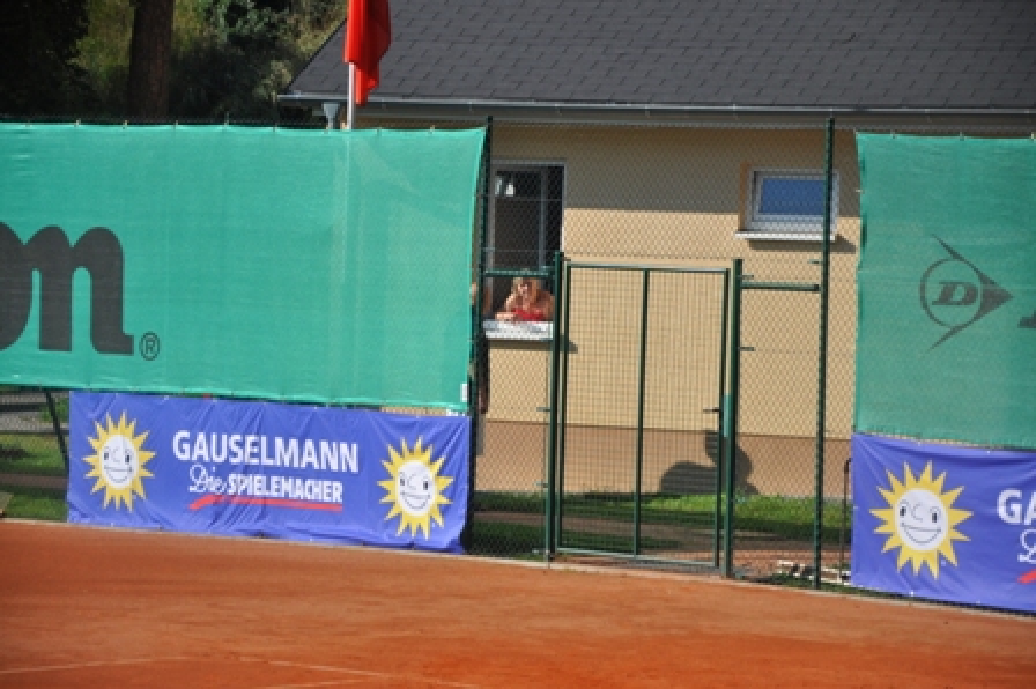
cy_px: 344
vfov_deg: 8.7
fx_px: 4529
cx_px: 518
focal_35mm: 158
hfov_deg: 13.0
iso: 400
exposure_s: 1/1600
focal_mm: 105
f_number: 6.3
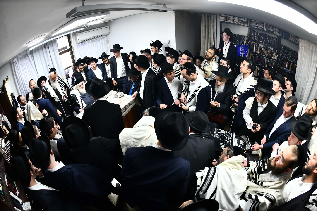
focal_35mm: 16
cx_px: 158
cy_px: 106
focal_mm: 16
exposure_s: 1/160
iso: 1250
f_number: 5.6
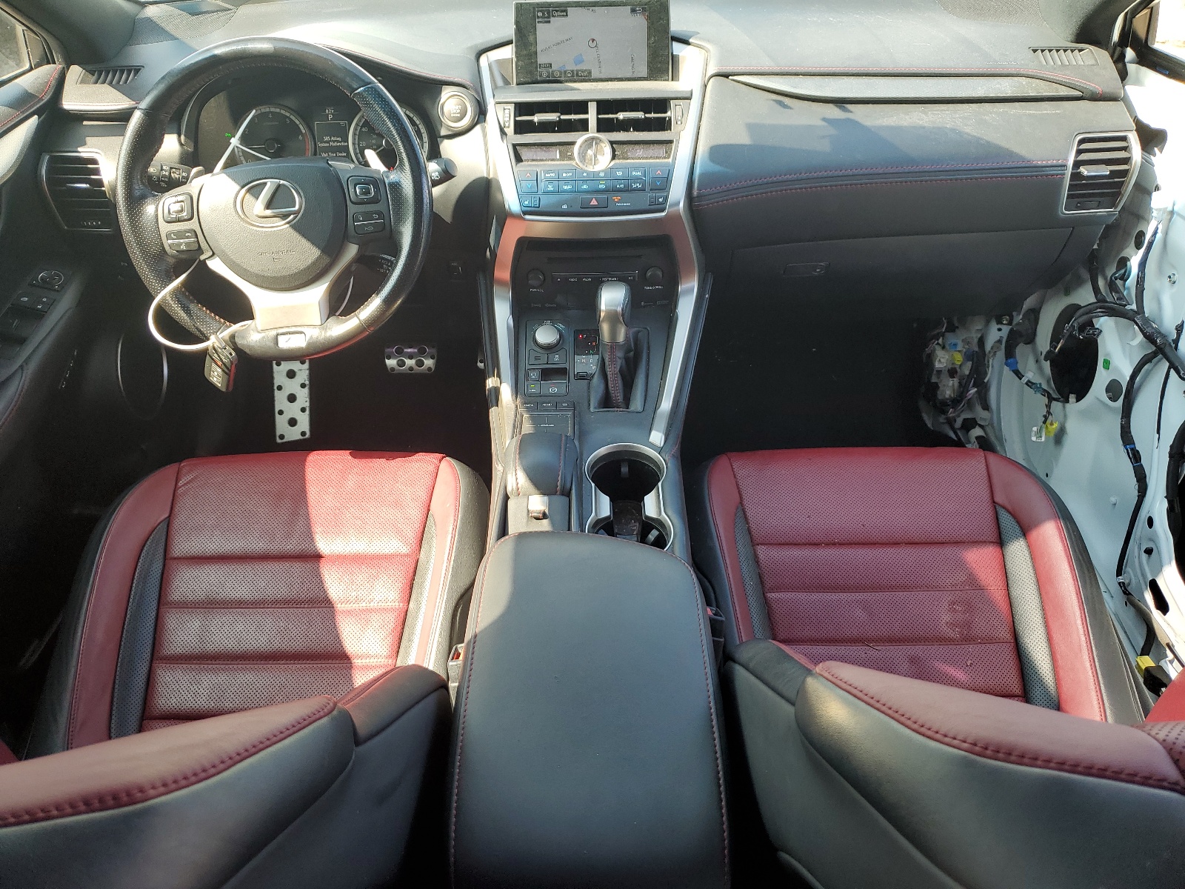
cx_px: 592
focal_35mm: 26
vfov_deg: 53.1
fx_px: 890
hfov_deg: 67.3
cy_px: 444
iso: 50
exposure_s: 1/217
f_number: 1.5
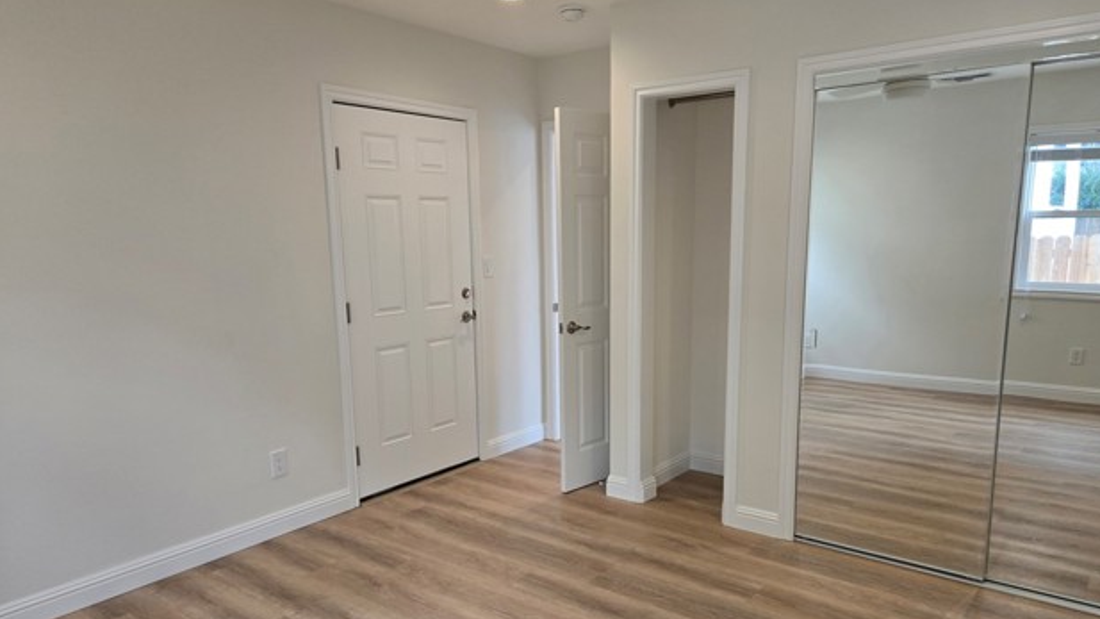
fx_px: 758
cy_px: 366
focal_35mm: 26
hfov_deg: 71.9
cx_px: 553
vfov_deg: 44.2
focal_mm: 5.4
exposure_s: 1/120
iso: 80
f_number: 1.8
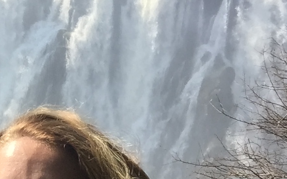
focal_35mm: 71
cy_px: 124
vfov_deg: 18.3
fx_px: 555
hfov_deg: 27.1
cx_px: -10
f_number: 2.2
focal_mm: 2.65
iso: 32
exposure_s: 1/794
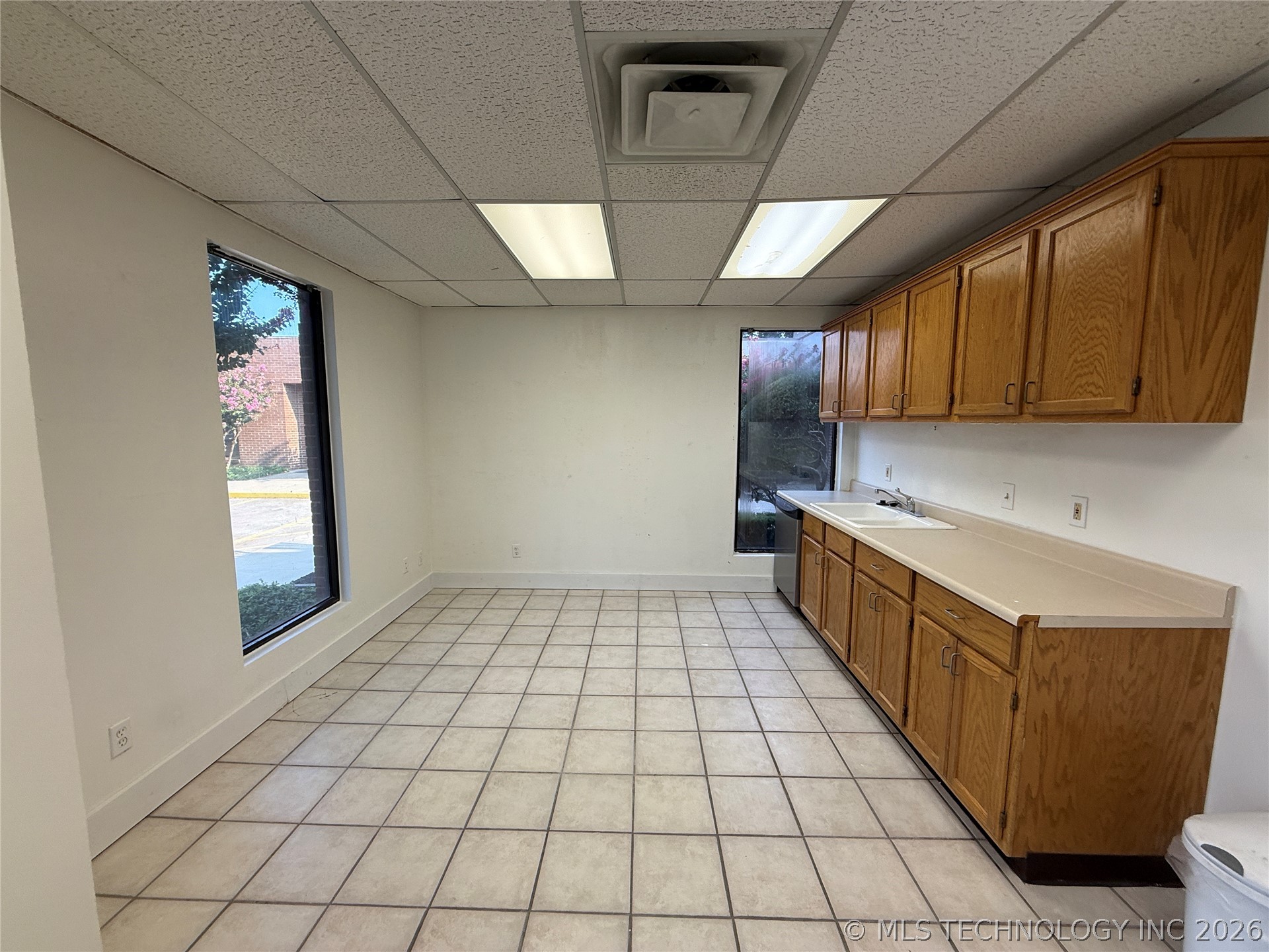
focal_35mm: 14
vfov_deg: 85.7
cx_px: 634
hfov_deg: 102.1
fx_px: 513
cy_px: 476
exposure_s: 1/161
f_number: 2.2
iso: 64
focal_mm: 2.22
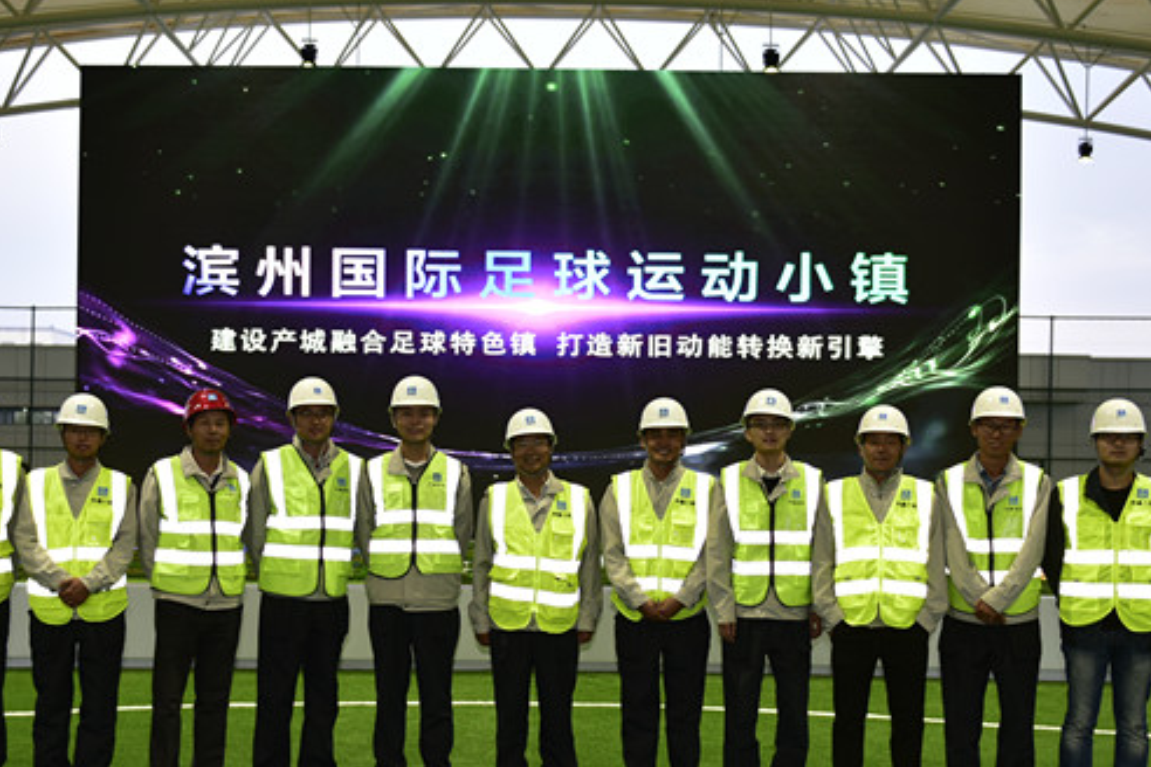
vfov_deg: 25.9
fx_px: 1662
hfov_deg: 38.2
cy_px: 492
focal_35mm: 52
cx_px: 517
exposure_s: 1/160
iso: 400
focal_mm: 32
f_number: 2.8
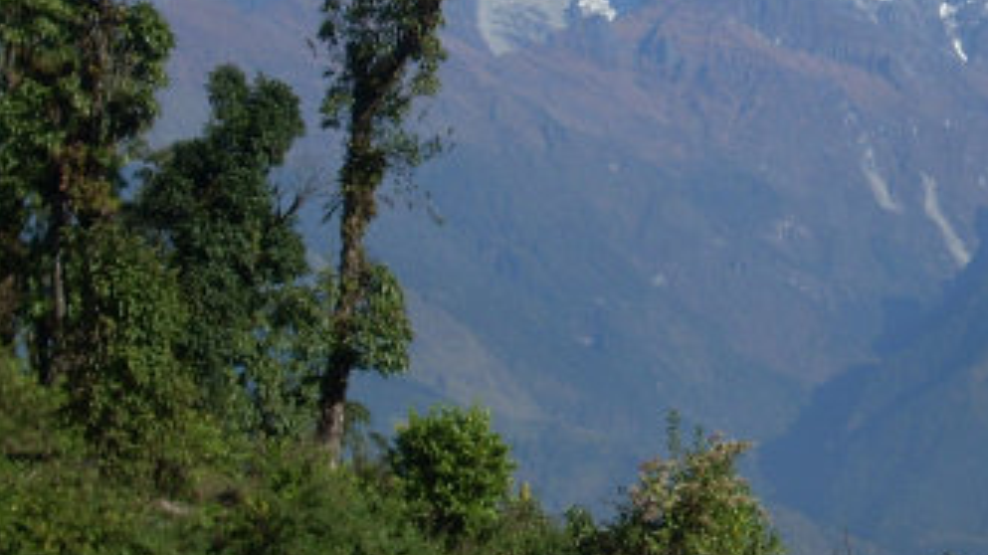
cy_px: 170
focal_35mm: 73
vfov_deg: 16.5
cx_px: 884
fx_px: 1912
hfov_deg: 27.9
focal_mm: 6.2
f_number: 5.6
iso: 64
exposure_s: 1/459
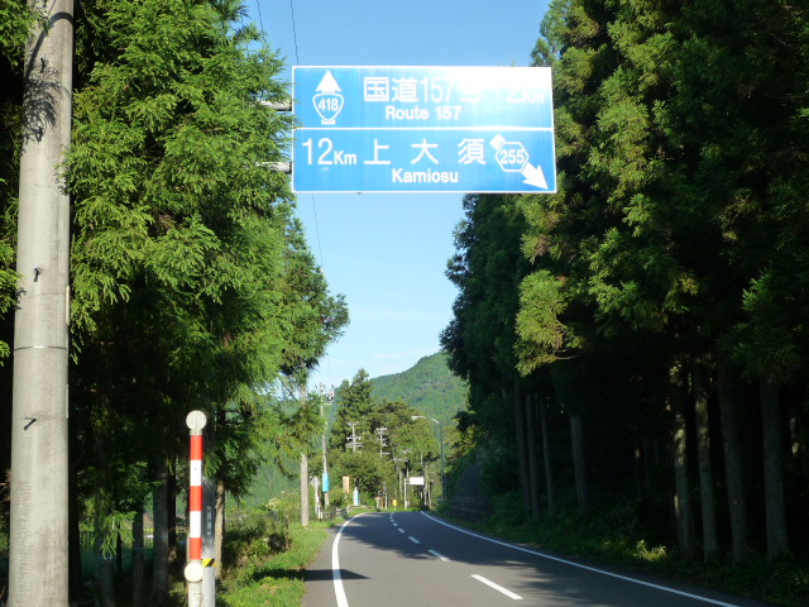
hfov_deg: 38.2
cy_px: 304
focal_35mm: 50
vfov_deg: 29.1
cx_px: 404
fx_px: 1169
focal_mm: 8.8
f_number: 4.3
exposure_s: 1/400
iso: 160
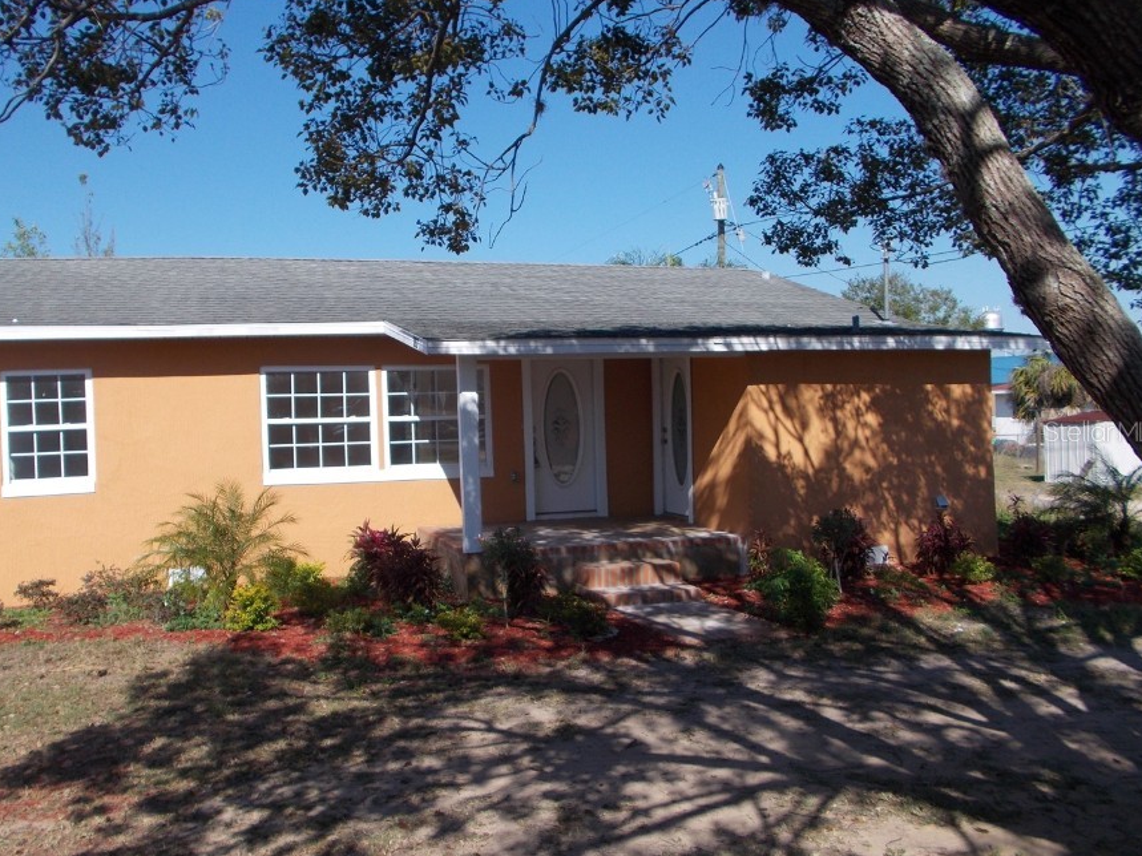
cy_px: 431
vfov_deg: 45.4
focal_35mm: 31
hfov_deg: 58.1
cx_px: 489
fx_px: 1023
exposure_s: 1/160
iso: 80
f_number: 8
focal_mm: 4.6
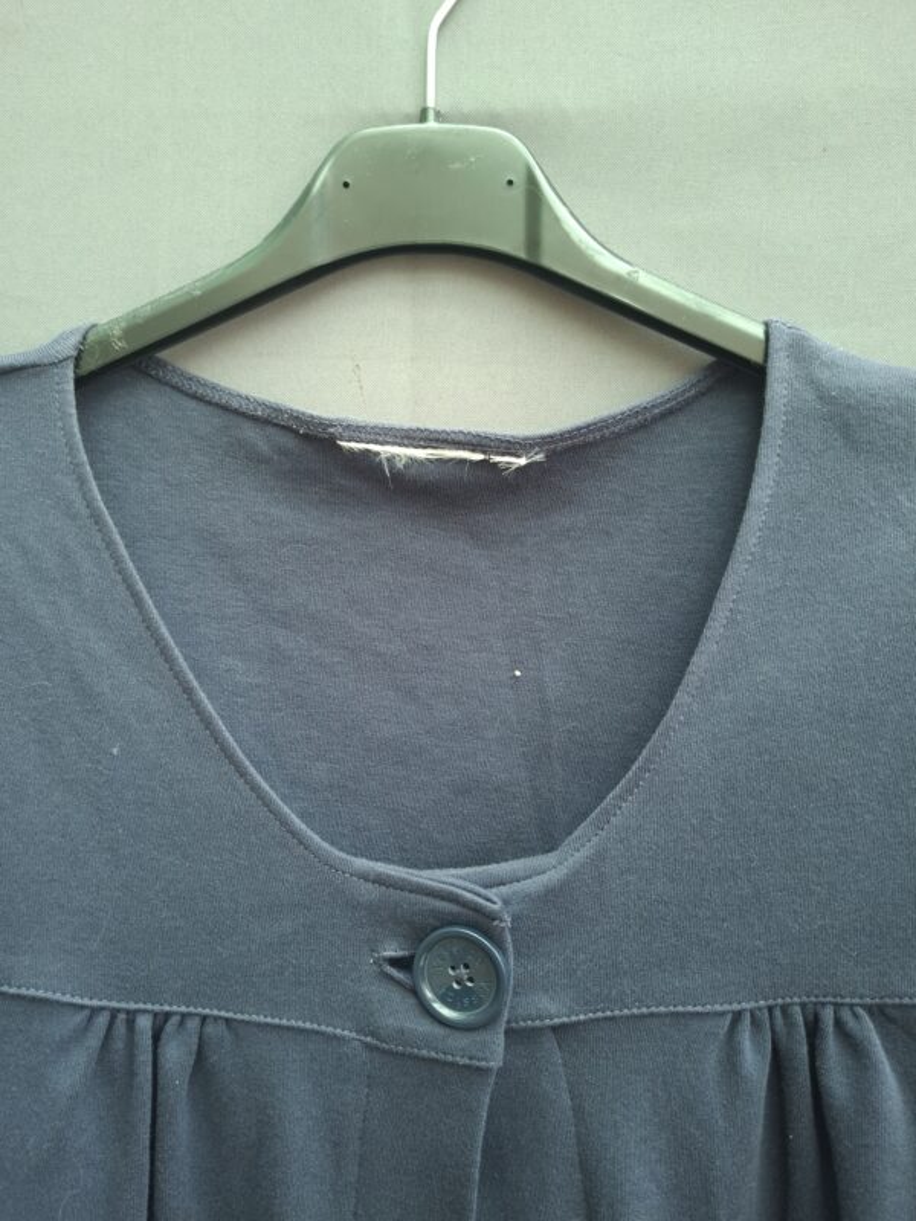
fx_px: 811
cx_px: 458
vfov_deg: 73.9
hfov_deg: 58.9
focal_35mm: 23
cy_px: 610
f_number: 1.8
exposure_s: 1/100
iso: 200
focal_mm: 5.54
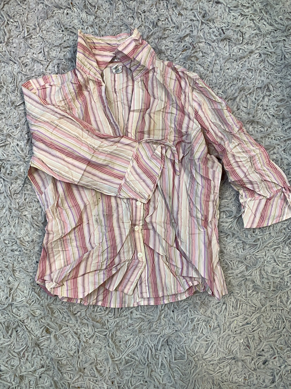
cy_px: 194
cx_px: 146
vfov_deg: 67.3
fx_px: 291
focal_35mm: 26
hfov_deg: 53.1
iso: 32
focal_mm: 4.25
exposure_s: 1/100
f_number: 1.8
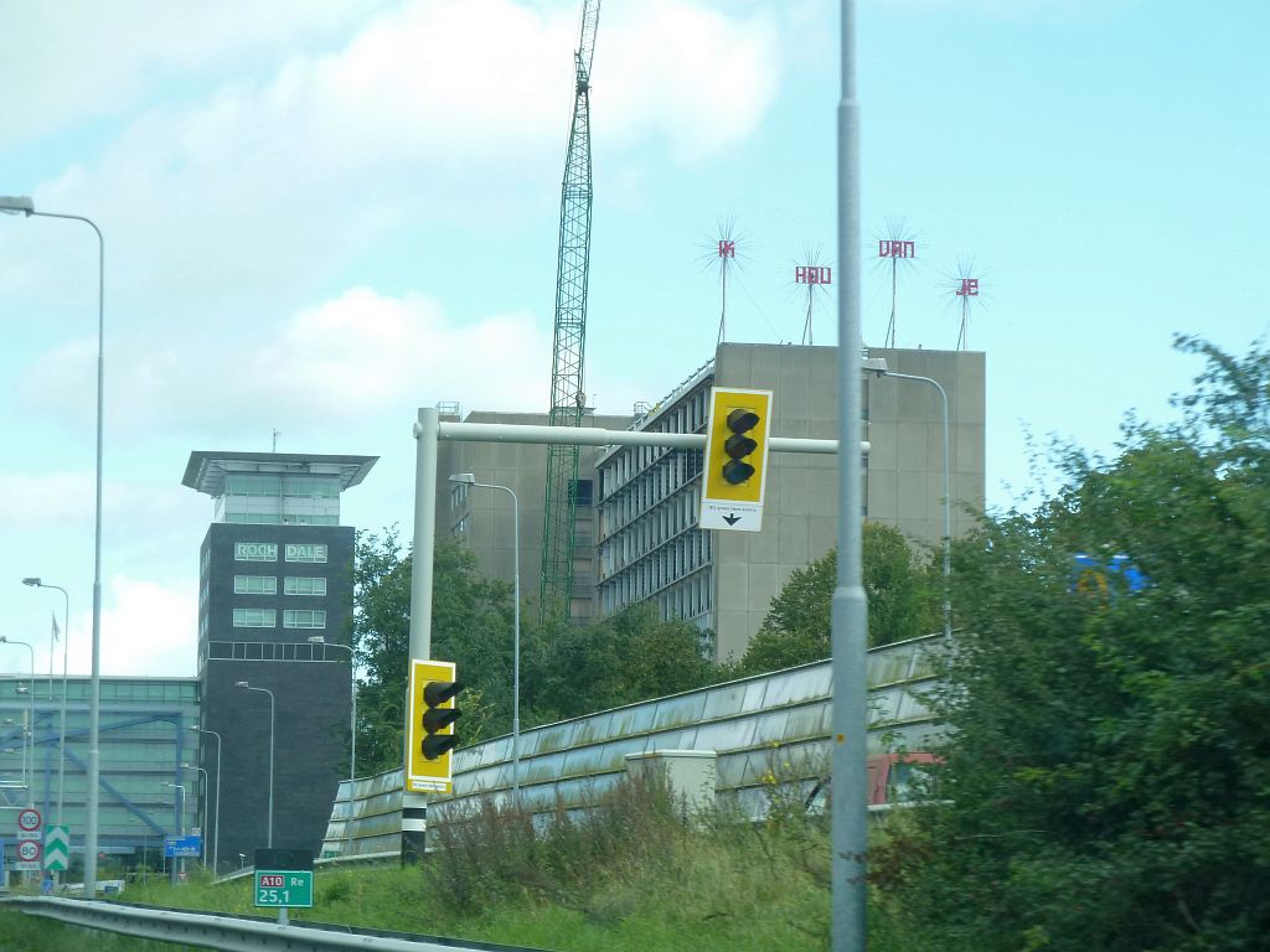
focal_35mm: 111
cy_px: 476
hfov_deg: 17.7
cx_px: 635
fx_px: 4072
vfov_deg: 13.3
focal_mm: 18.2
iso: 160
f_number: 4.4
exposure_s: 1/250
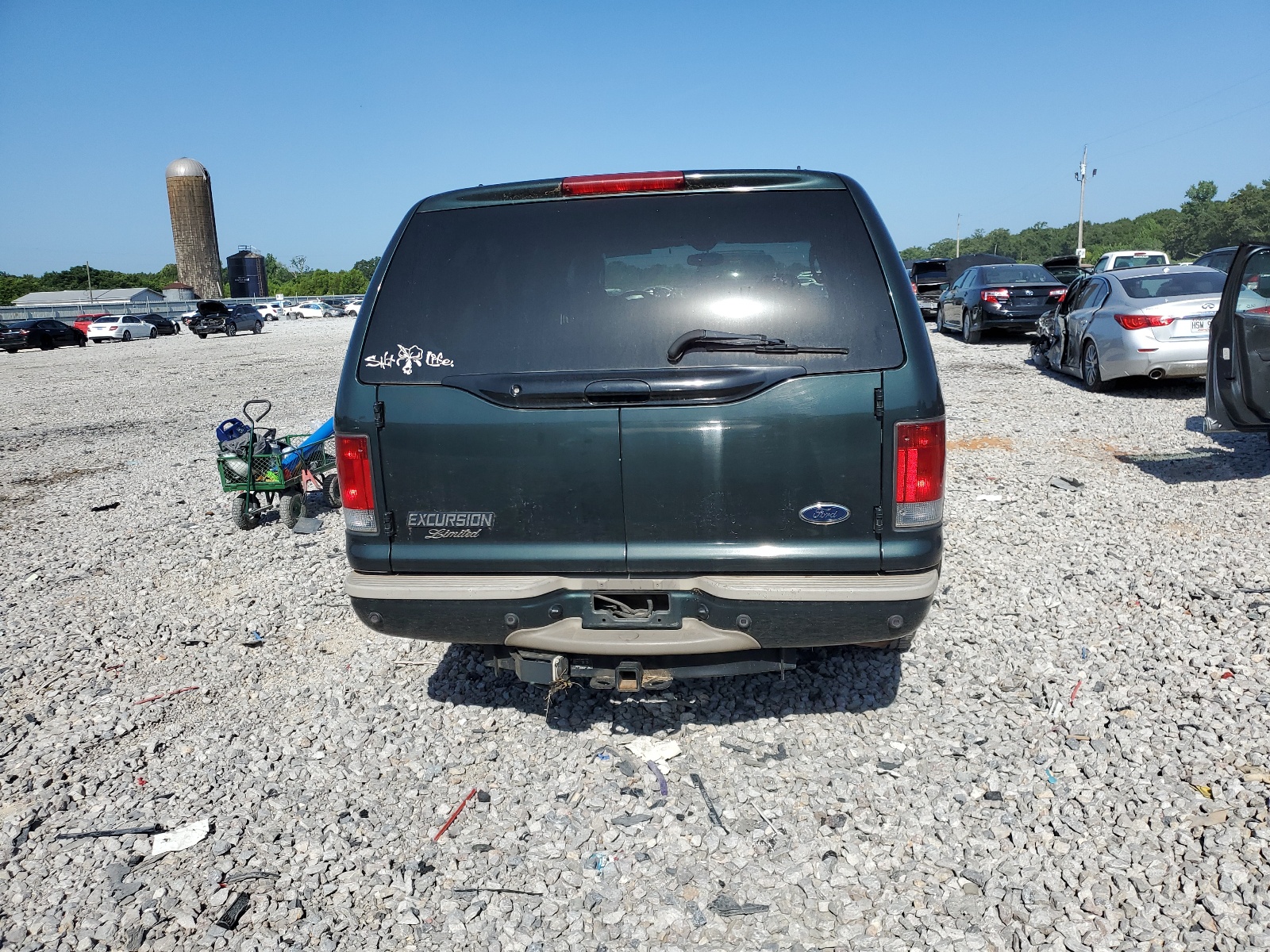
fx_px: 954
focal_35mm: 26
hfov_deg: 67.3
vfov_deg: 53.1
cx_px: 635
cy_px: 476
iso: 50
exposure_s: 1/5000
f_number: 1.5
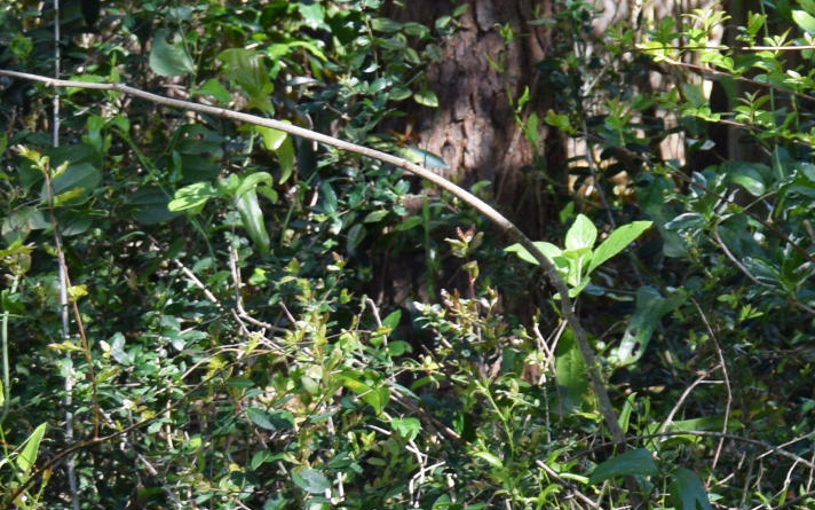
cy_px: -265
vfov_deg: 6.3
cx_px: 1680
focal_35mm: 206
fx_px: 4576
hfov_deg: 9.5
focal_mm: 32
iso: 400
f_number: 7.1
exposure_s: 1/200
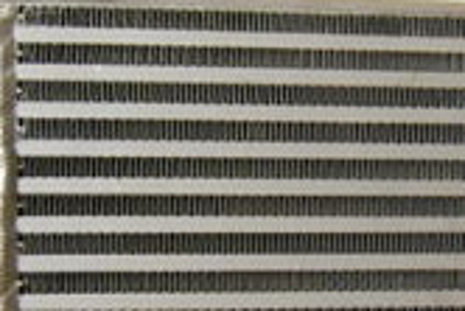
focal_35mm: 133
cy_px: 238
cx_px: 538
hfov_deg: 15.0
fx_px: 1718
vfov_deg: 10.3
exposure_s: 1/25
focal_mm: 23
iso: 1600
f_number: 3.8
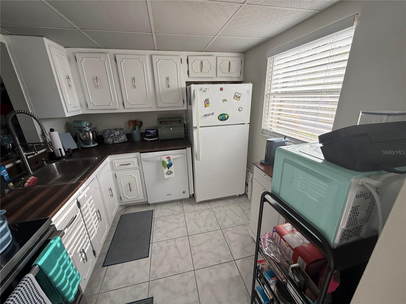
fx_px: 164
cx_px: 203
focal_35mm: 14
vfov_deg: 85.7
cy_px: 152
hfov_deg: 102.1
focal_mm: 2.22
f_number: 2.2
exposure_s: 1/182
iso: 64
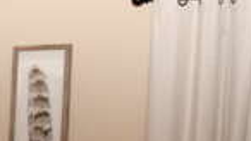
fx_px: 1138
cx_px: -236
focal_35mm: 171
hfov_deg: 11.5
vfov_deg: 6.8
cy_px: 301
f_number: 4
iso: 100
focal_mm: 31
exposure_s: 1/60
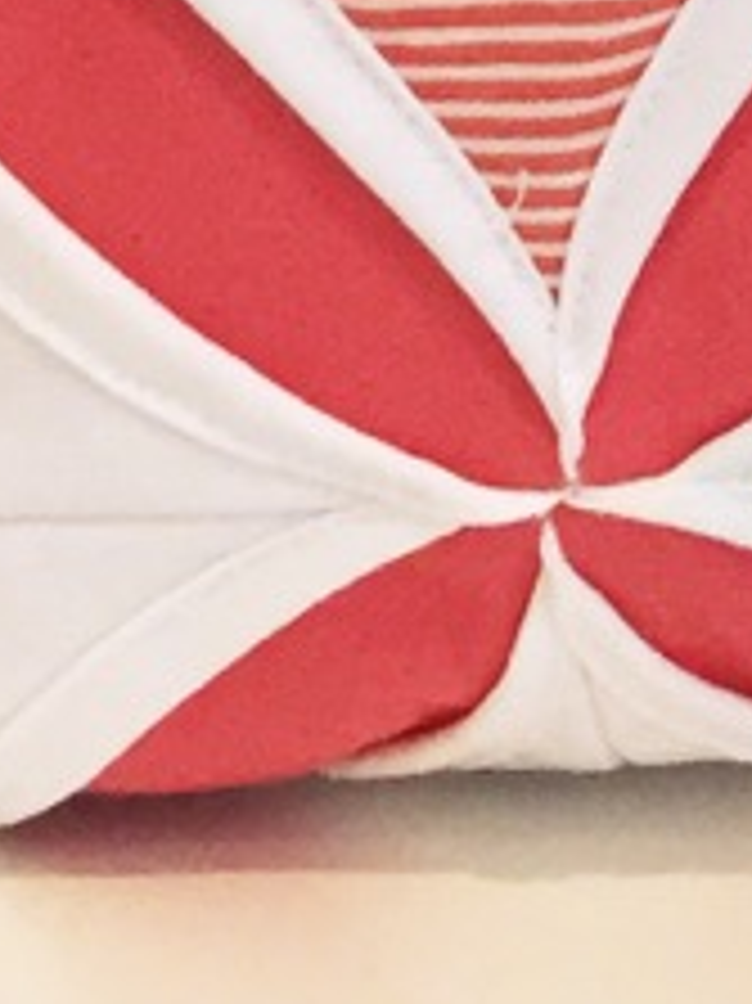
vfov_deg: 8.9
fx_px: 5654
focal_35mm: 195
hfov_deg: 7.4
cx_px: 1326
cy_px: -1585
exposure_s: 1/33
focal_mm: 4.2
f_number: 2.2
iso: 125
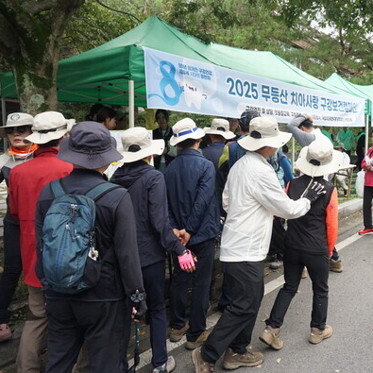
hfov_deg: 51.3
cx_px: 257
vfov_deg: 52.5
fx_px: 378
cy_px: 186
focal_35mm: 31
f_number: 9
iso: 2500
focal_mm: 16
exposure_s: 1/250
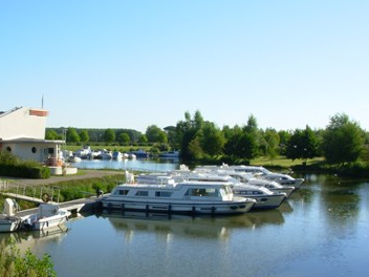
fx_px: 576
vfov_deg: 26.9
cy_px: 173
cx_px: 117
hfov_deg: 35.1
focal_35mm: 54
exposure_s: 1/373
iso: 50
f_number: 4.9
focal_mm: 6.3
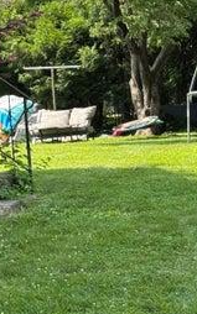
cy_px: 135
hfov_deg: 10.2
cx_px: 167
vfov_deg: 16.3
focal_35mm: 128
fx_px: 1098
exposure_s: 1/888
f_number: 1.78
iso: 64
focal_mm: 6.76
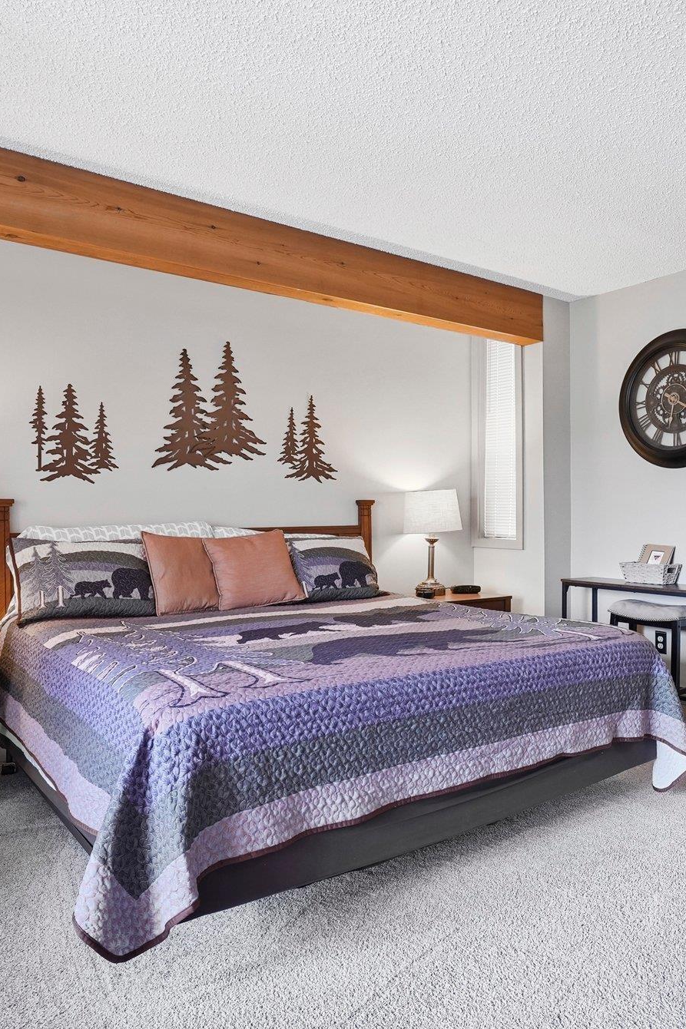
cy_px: 513
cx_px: 428
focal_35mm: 26
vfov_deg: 69.1
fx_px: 748
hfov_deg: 48.8
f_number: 10
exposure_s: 1/15
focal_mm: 17.1
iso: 2000
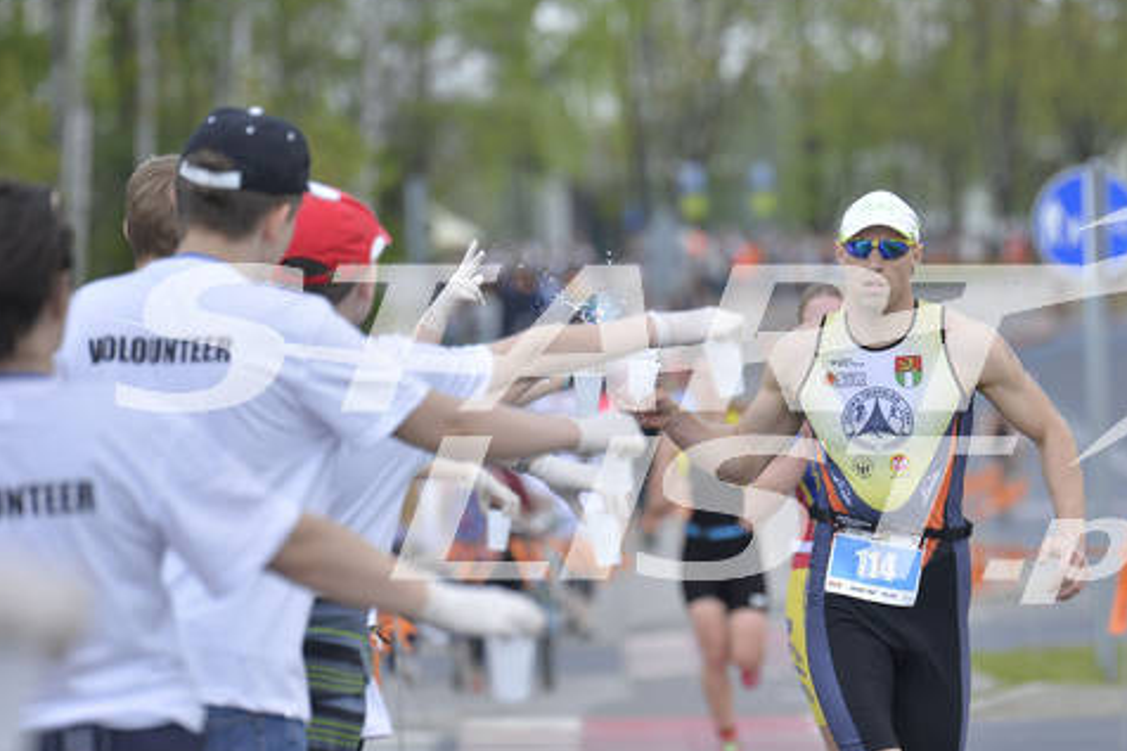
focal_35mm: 269
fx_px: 8418
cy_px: 394
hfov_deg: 7.7
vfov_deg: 5.1
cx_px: 739
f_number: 4
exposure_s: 1/2500
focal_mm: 200
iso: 400
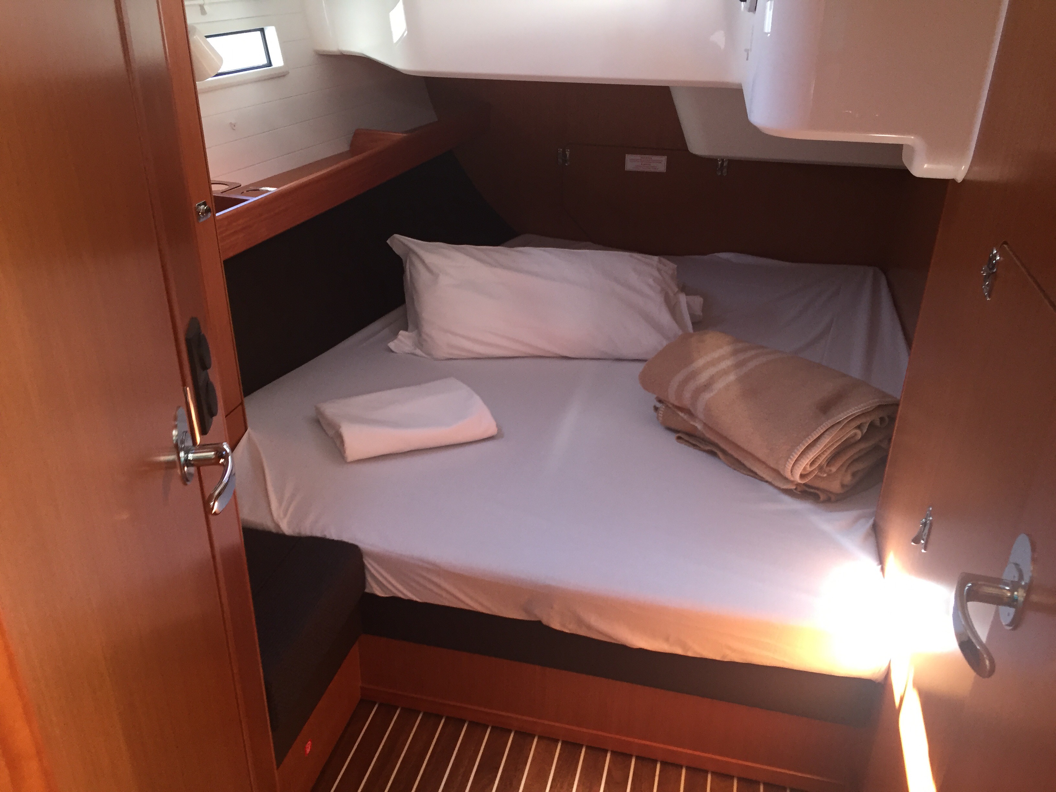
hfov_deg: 61.7
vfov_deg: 48.2
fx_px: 885
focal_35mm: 29
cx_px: 528
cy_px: 396
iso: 160
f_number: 2.2
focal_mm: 4.15
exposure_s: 1/33
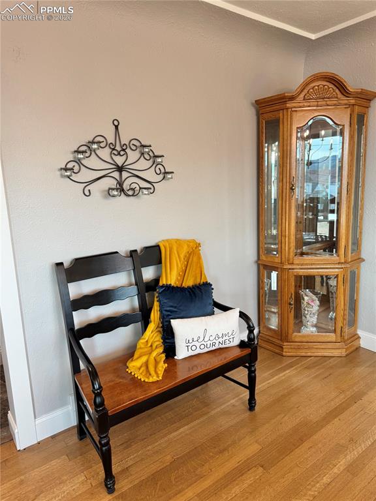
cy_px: 250
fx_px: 348
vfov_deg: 71.6
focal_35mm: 24
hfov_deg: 56.8
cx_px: 188
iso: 125
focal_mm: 6.76
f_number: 1.78
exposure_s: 1/60
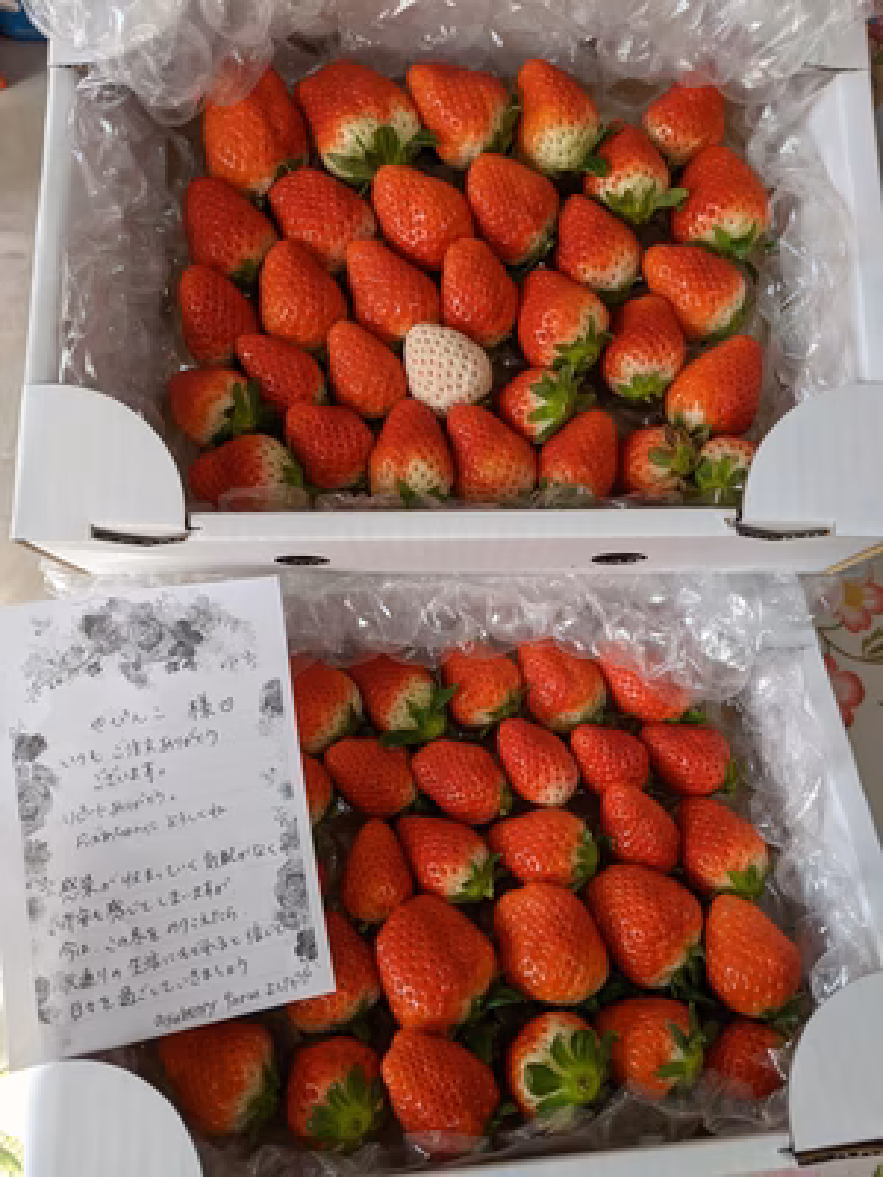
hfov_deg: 51.4
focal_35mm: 27
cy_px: 588
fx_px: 918
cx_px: 442
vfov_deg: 65.3
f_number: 1.8
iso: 49
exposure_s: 1/133
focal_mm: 4.44
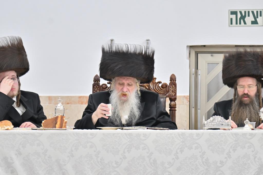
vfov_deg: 7.6
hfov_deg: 11.4
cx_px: 132
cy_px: 88
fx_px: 1315
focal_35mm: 180
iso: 500
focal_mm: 120
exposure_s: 1/250
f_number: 4
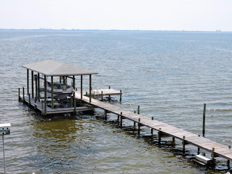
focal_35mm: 65
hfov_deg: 29.8
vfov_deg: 22.6
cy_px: 87
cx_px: 116
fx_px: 436
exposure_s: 1/800
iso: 100
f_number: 4.2
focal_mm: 11.6
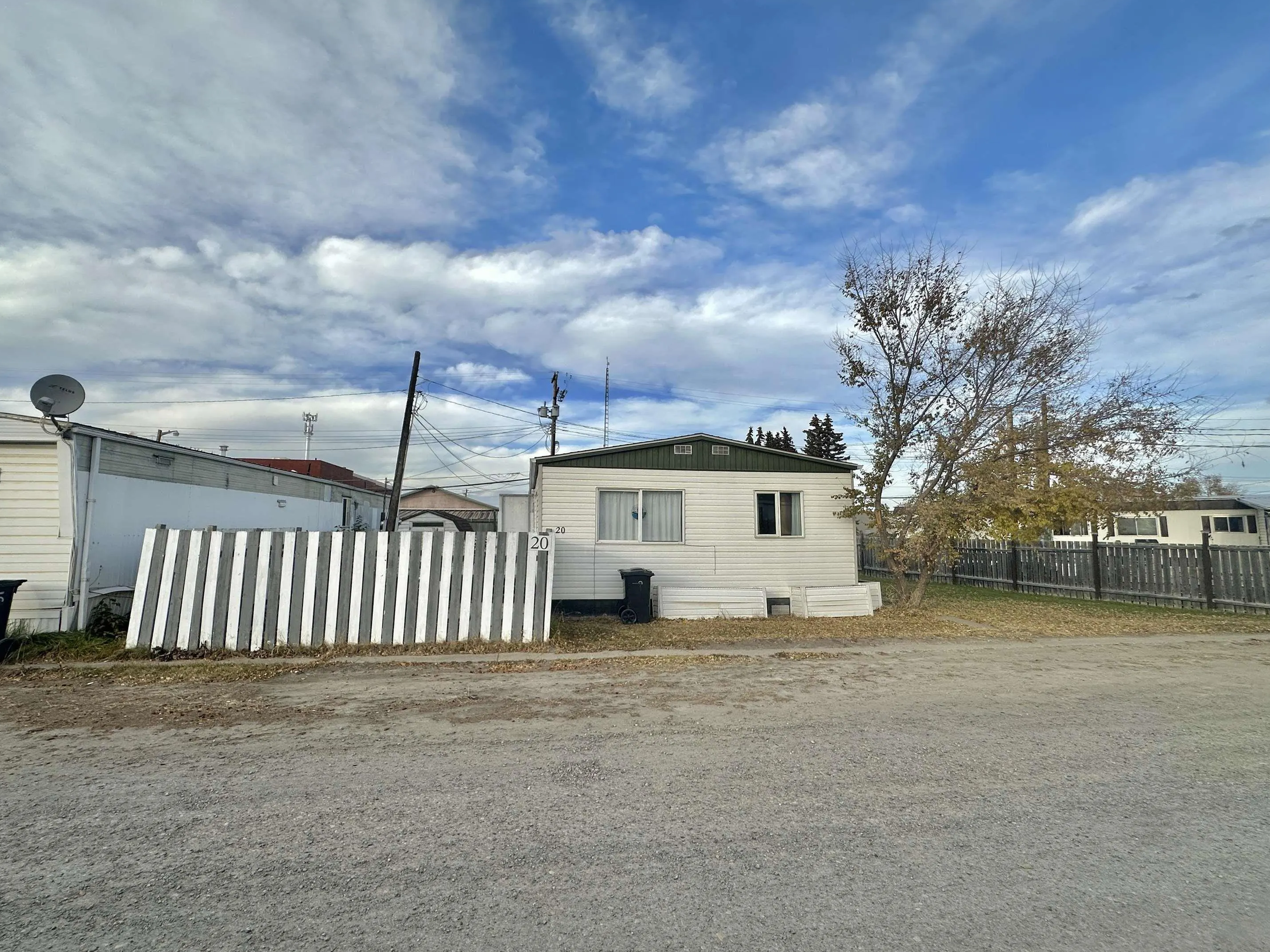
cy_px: 469
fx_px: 550
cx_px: 603
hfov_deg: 98.1
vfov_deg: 81.7
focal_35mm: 15
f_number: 2.2
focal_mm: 2.22
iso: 40
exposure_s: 1/1319
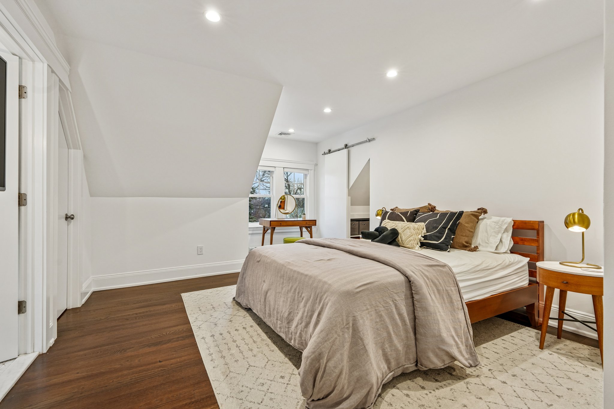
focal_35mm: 16
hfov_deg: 96.7
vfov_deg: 73.7
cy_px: 204
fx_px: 273
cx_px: 307
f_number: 8
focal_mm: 16
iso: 400
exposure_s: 1/20
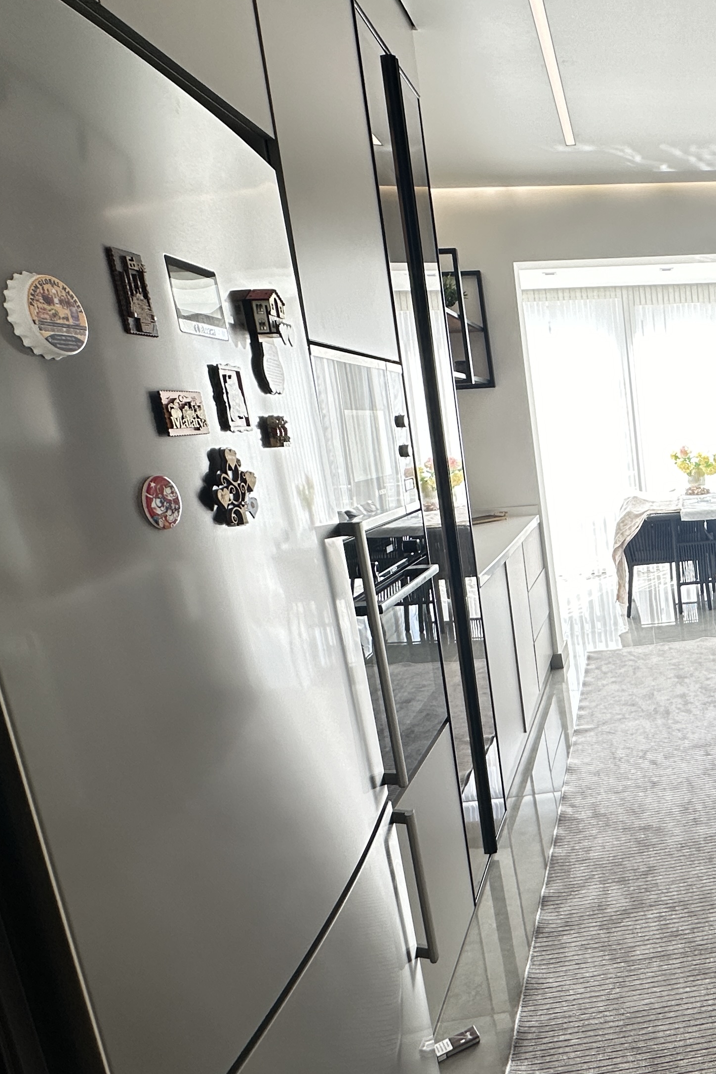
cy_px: 582
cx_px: 759
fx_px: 805
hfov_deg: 40.3
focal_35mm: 27
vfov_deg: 67.3
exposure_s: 1/99
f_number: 2.2
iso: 100
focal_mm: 2.22
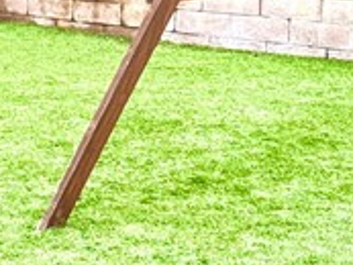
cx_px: -167
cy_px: -20
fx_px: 1449
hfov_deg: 13.2
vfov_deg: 10.3
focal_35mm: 142
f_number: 1.78
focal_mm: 6.76
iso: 64
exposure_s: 1/266
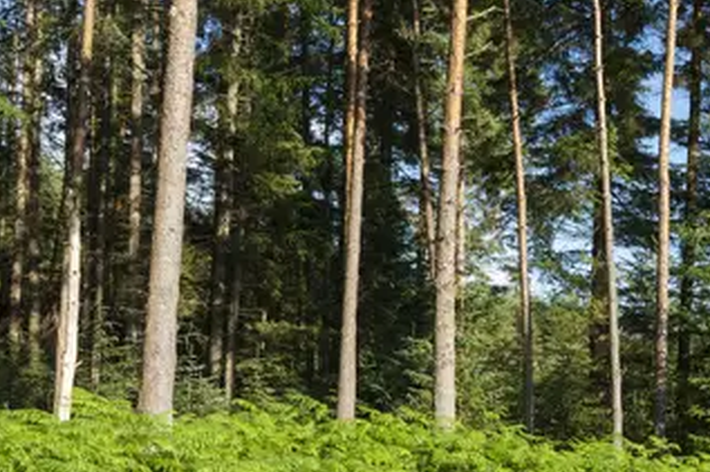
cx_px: 679
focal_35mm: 60
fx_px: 1183
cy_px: 291
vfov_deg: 22.6
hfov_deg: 31.4
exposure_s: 1/50
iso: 250
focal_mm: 19
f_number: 10
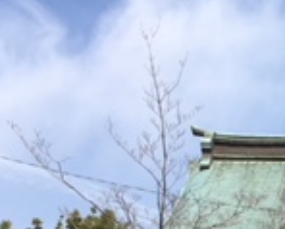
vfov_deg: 12.0
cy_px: 366
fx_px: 1031
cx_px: 424
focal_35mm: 122
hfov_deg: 14.7
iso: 25
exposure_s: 1/1538
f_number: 2.2
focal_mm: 4.15
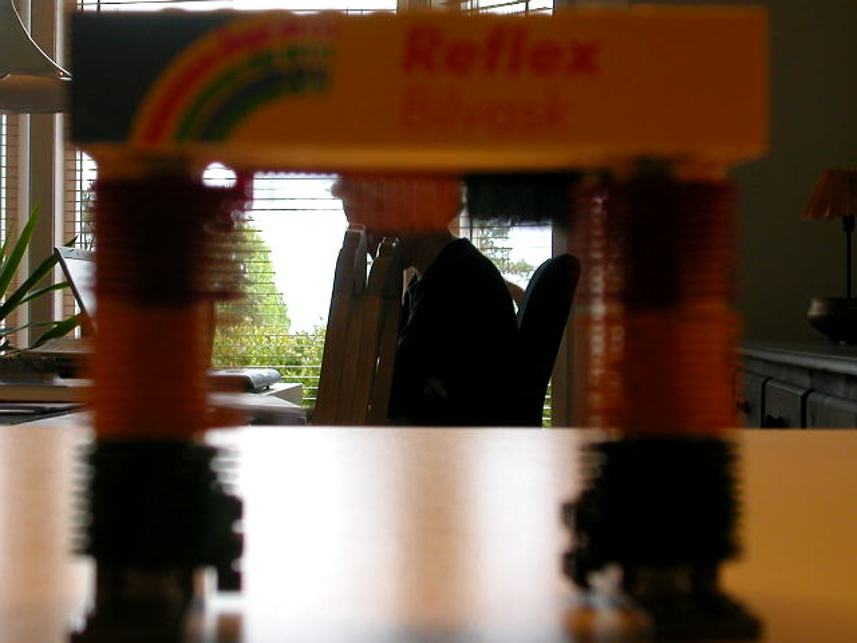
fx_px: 1584
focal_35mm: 64
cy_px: 322
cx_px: 428
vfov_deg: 22.9
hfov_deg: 30.3
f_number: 3.5
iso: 100
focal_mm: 9.7
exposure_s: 1/92.7
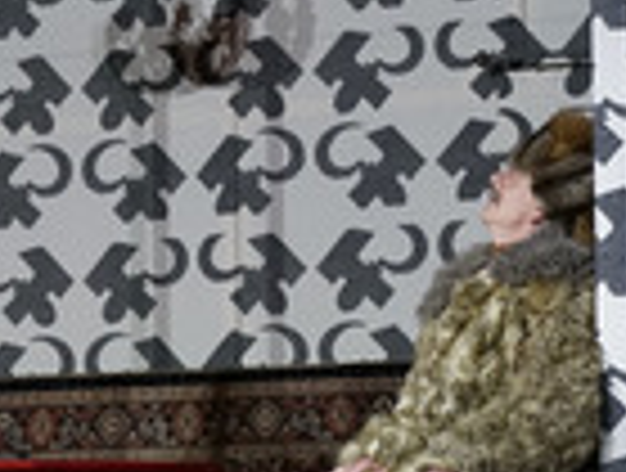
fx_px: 4225
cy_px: 297
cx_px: -286
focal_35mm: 233
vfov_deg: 6.4
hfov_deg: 8.3
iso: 1600
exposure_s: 1/320
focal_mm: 75
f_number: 6.3
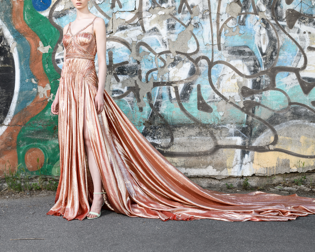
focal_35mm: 56
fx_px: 522
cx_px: 133
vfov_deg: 27.0
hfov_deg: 33.5
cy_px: 88
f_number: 10
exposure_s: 1/250
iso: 400
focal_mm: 35
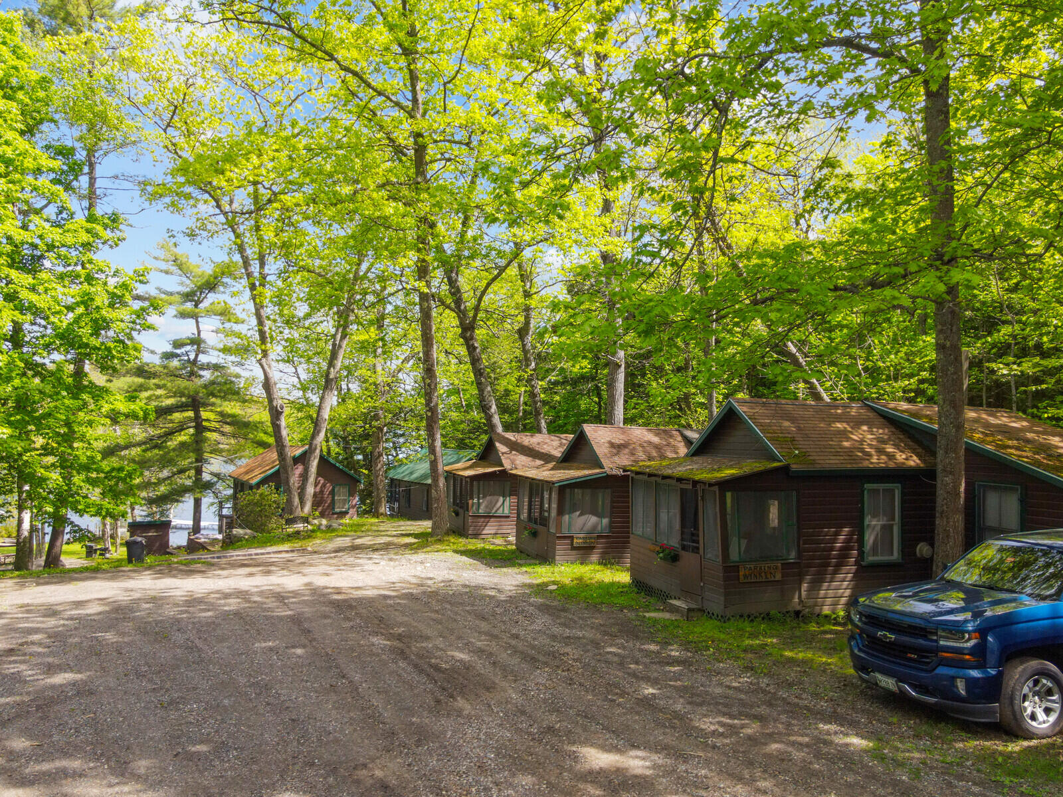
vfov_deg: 56.8
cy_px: 398
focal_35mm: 24
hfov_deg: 71.6
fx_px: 737
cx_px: 532
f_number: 2.8
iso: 200
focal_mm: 4.5
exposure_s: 1/320
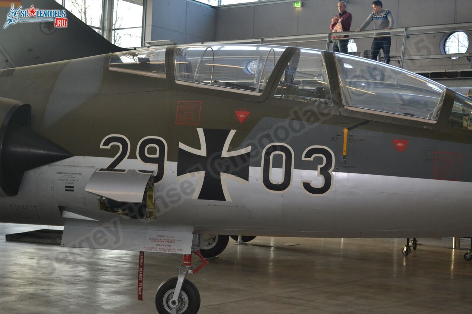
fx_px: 787
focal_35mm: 60
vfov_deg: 22.6
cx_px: 236
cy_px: 157
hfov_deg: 33.4
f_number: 5.3
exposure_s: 1/60
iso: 560
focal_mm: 40
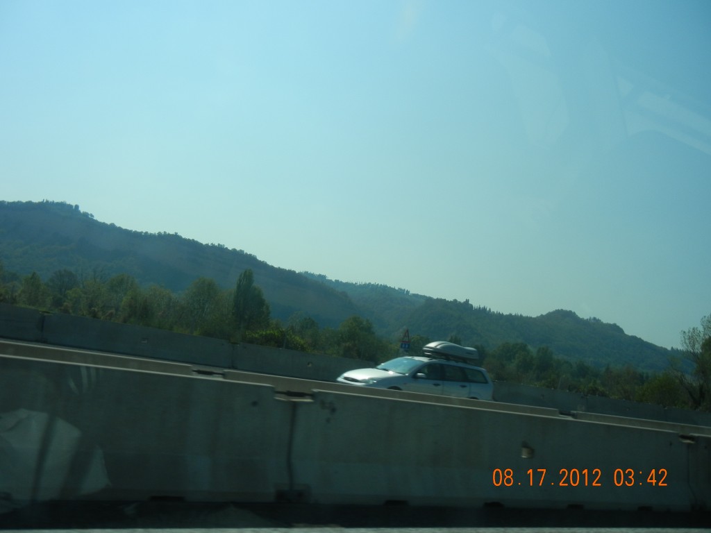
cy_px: 266
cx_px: 356
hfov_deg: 54.0
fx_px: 698
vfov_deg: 41.8
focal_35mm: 34
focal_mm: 6.2
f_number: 7.2
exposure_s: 1/774
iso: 160
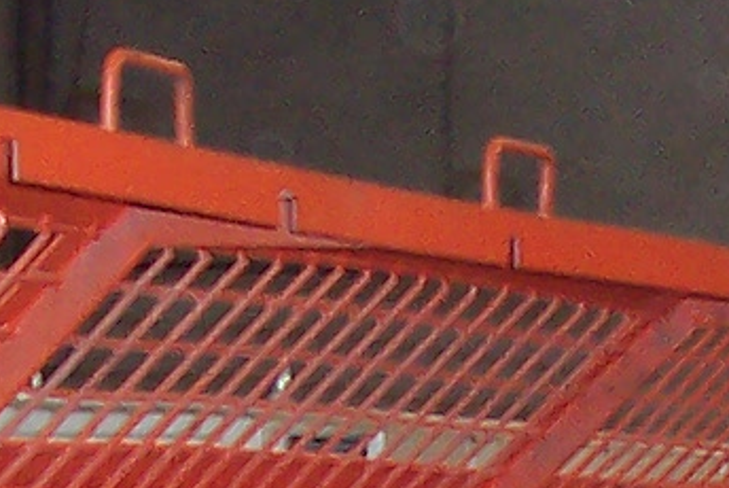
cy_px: 1468
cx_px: 716
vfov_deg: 5.7
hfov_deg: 9.0
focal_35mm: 227
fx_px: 4601
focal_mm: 5.6
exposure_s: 1/60
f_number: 2.8
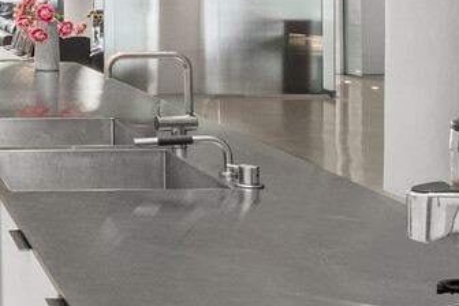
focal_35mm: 76
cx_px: -112
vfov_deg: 17.3
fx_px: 969
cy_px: -37
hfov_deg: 23.9
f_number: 13
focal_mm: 17
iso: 1250
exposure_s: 1/6
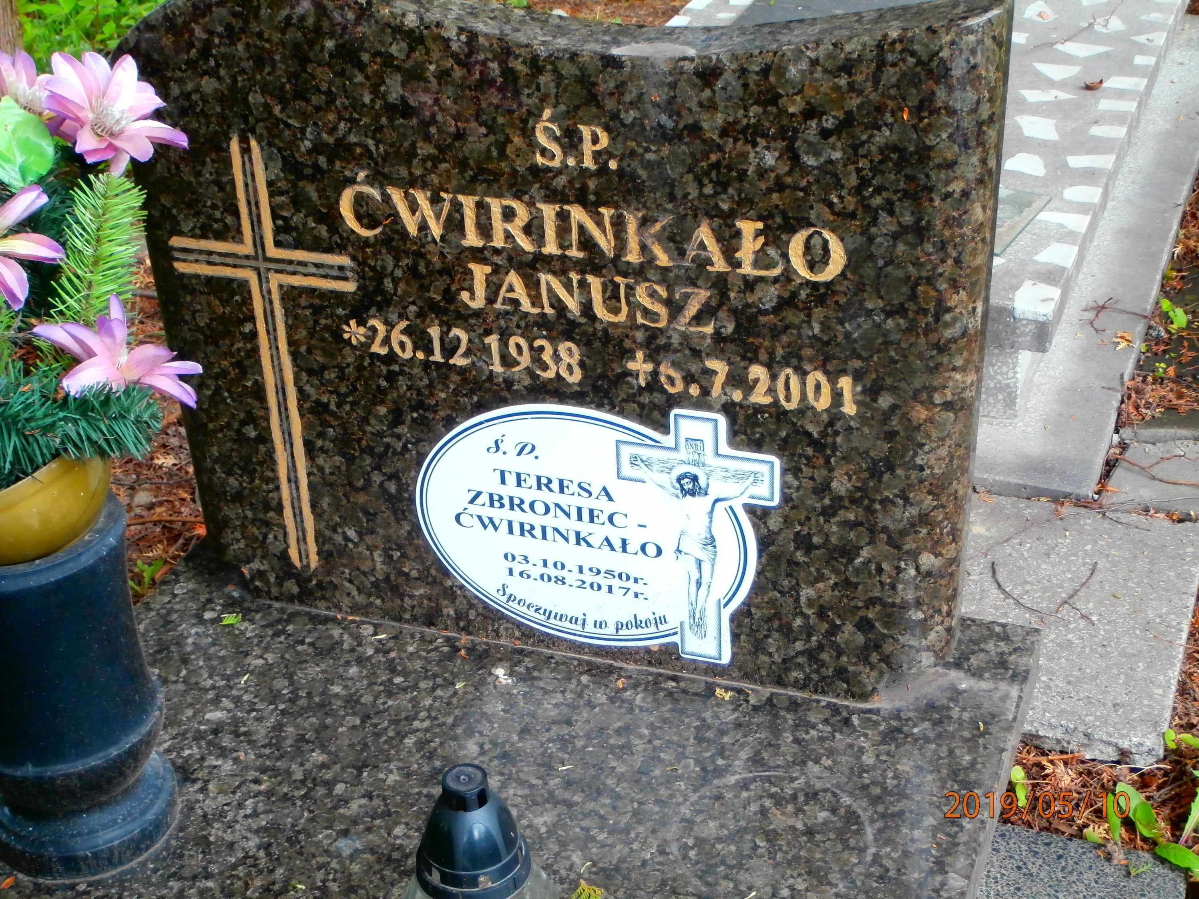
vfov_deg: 25.7
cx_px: 600
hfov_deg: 33.8
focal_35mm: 57
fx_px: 1974
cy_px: 450
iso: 200
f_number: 4.5
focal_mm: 10.11
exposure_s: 1/80
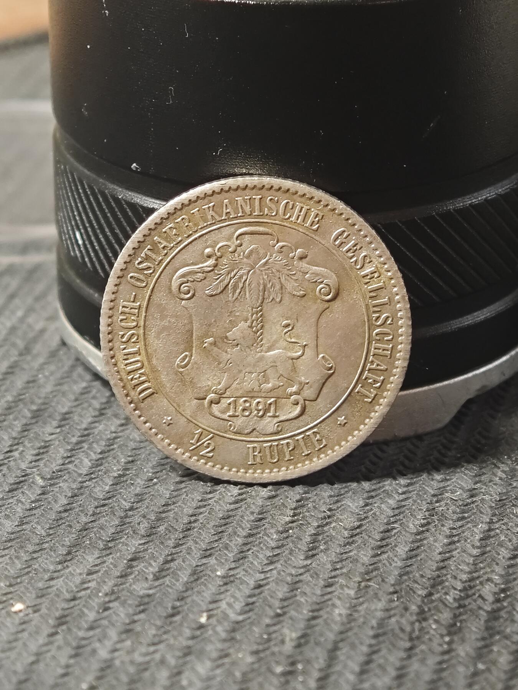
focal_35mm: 148
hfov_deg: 10.0
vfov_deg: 13.3
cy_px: 345
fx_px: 2953
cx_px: 259
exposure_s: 1/50.5
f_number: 2
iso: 1250
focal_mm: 9
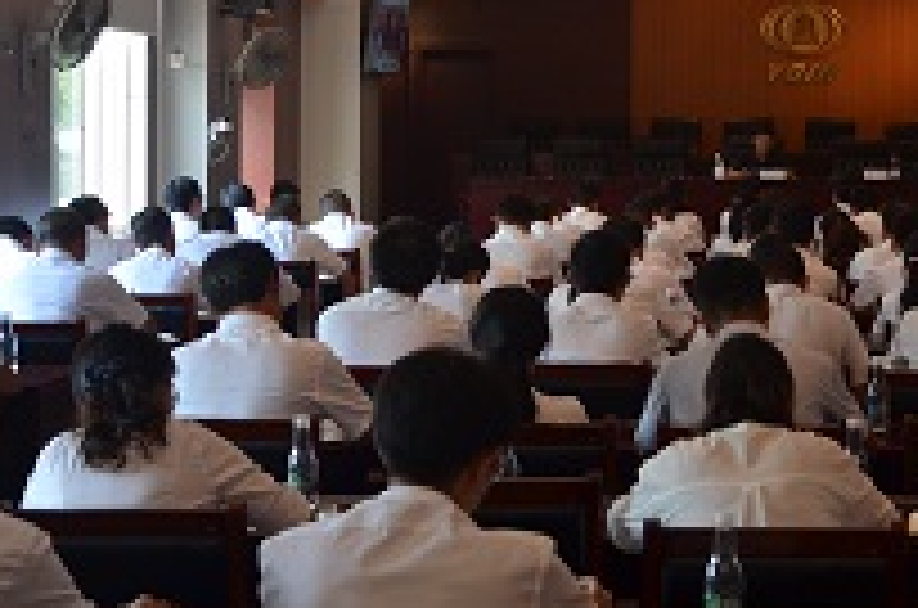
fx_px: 2112
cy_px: 97
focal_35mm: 83
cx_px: 806
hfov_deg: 23.9
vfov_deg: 16.2
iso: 450
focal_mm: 22
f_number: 4
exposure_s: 1/60
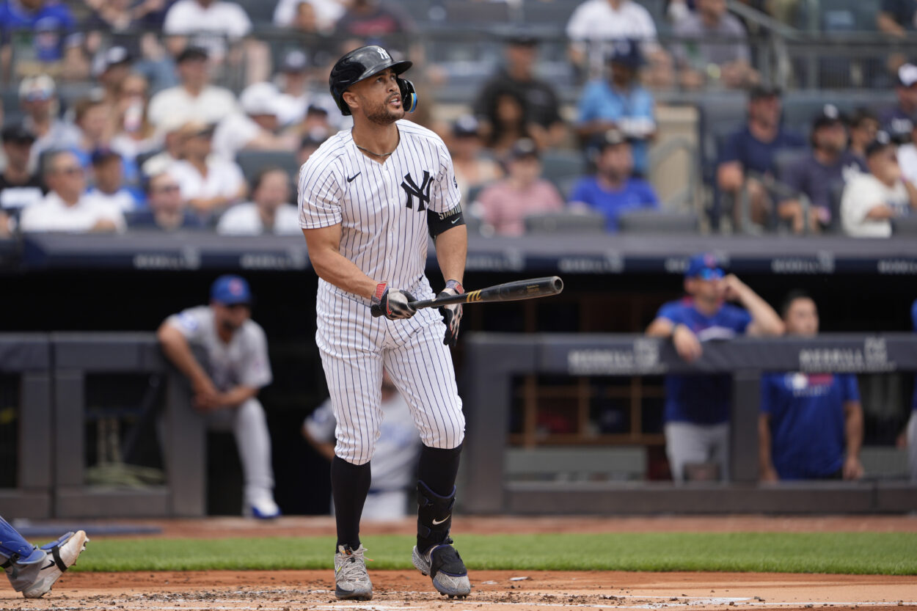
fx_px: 10187
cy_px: 306
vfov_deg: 3.4
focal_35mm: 400
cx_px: 458
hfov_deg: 5.2
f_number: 2.8
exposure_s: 1/2500
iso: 320
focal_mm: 400
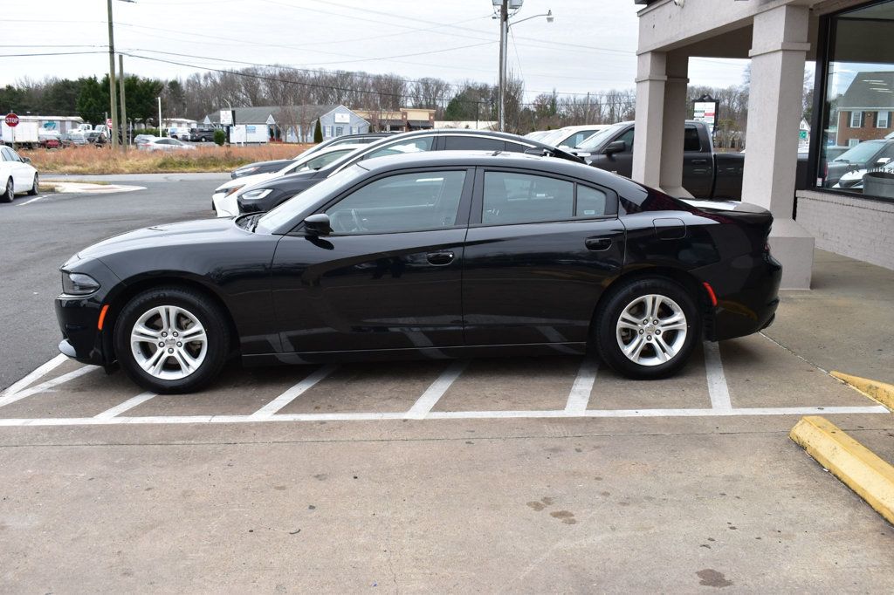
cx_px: 447
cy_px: 298
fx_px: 856
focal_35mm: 34
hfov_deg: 55.1
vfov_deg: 38.3
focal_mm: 23
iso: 400
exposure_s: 1/50
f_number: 8
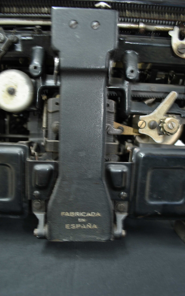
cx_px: 86
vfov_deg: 66.5
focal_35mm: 28
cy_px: 149
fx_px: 226
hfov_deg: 44.5
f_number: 3.5
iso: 200
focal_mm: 18
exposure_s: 1/2
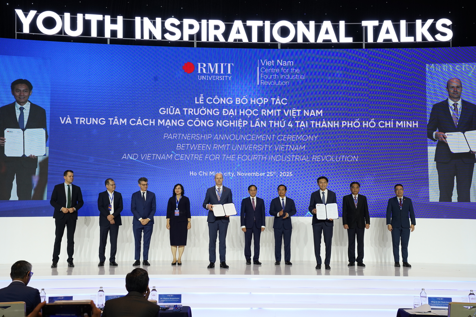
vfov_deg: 29.2
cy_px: 158
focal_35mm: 46
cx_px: 238
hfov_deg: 42.7
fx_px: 608
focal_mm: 46
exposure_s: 1/80
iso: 1250
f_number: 9
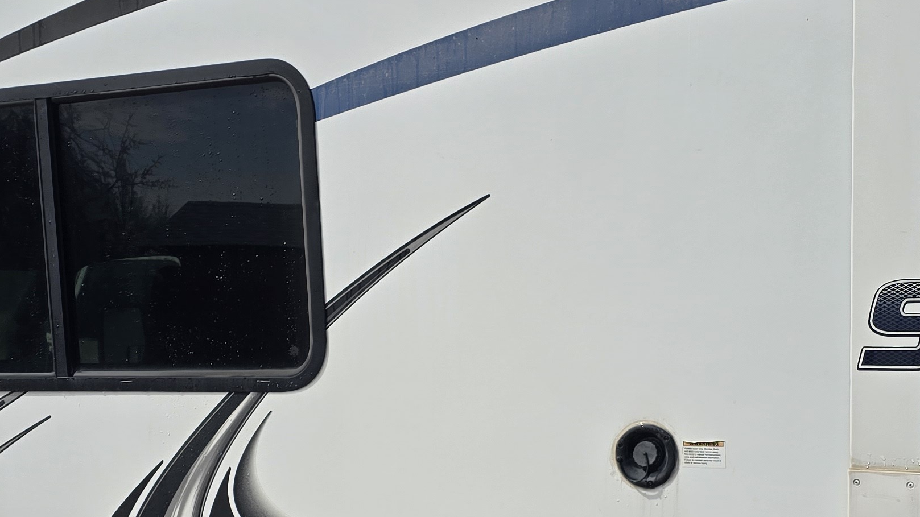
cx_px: 423
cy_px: 466
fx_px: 1512
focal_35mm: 62
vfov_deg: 19.1
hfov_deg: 33.8
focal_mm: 6.3
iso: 12
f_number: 1.7
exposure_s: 1/1248
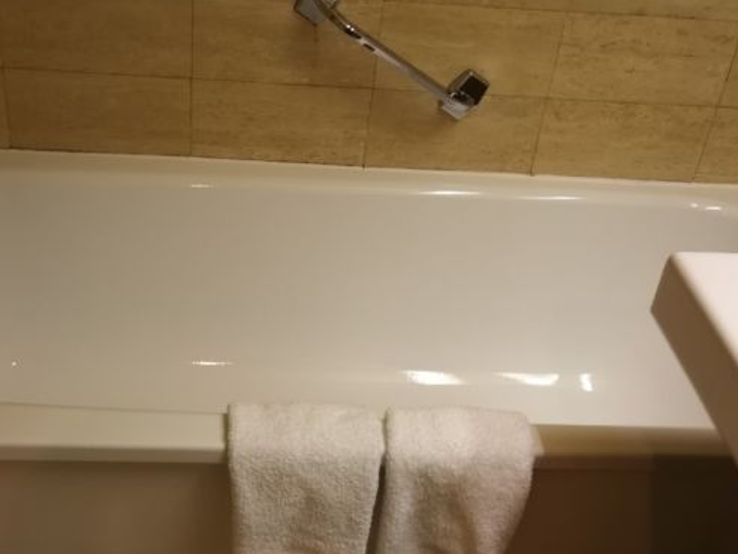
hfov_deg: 42.8
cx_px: 320
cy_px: 282
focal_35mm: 44
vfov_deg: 32.9
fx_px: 938
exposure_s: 1/25
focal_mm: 3.95
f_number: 4
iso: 500
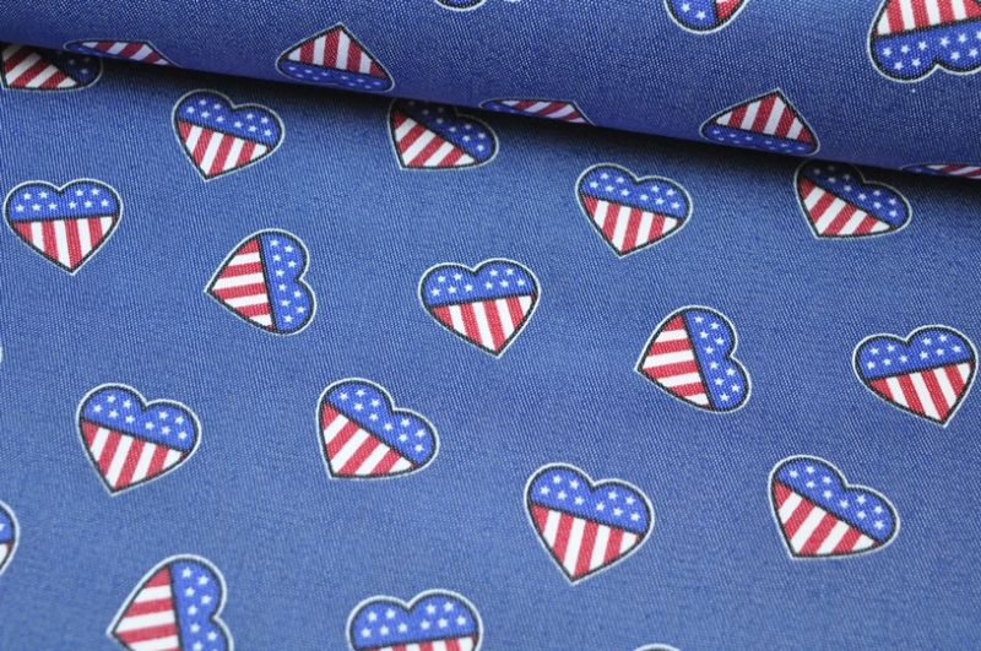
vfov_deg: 16.5
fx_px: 2245
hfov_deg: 24.7
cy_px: 326
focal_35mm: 82
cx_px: 490
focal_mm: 55
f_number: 5.6
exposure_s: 1/60
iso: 800
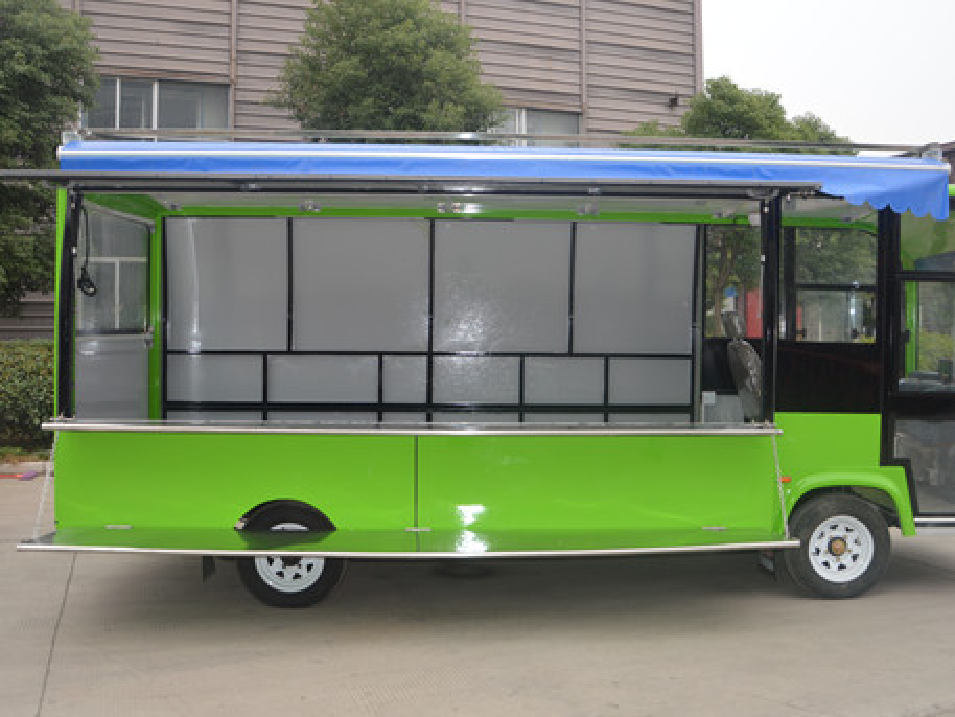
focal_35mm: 34
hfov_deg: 53.8
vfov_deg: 41.8
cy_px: 349
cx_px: 527
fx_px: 938
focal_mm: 18
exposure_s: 1/125
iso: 100
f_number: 4
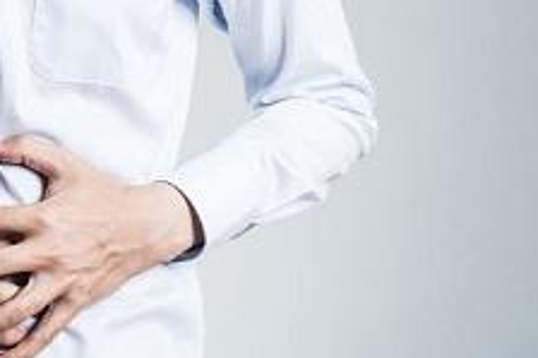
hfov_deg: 10.7
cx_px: 0
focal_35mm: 190
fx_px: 2837
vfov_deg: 7.2
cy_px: 52
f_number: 8
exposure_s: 1/125
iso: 100
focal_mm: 85
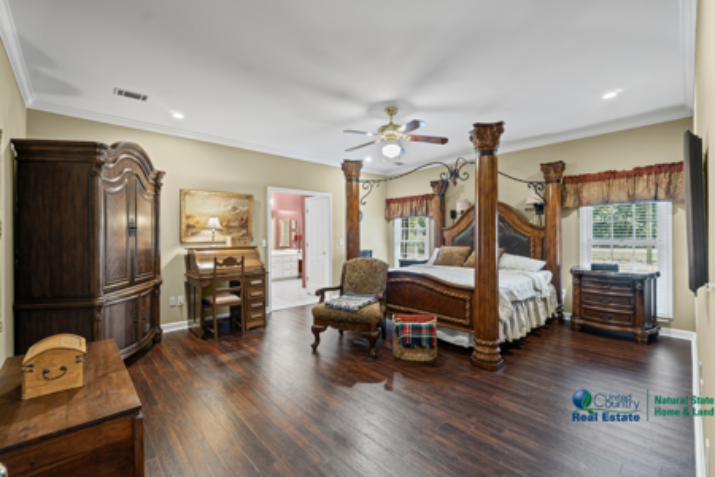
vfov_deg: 77.3
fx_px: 298
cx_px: 358
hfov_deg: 100.4
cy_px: 238
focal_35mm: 15
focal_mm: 10
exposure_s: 2
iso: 250
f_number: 9
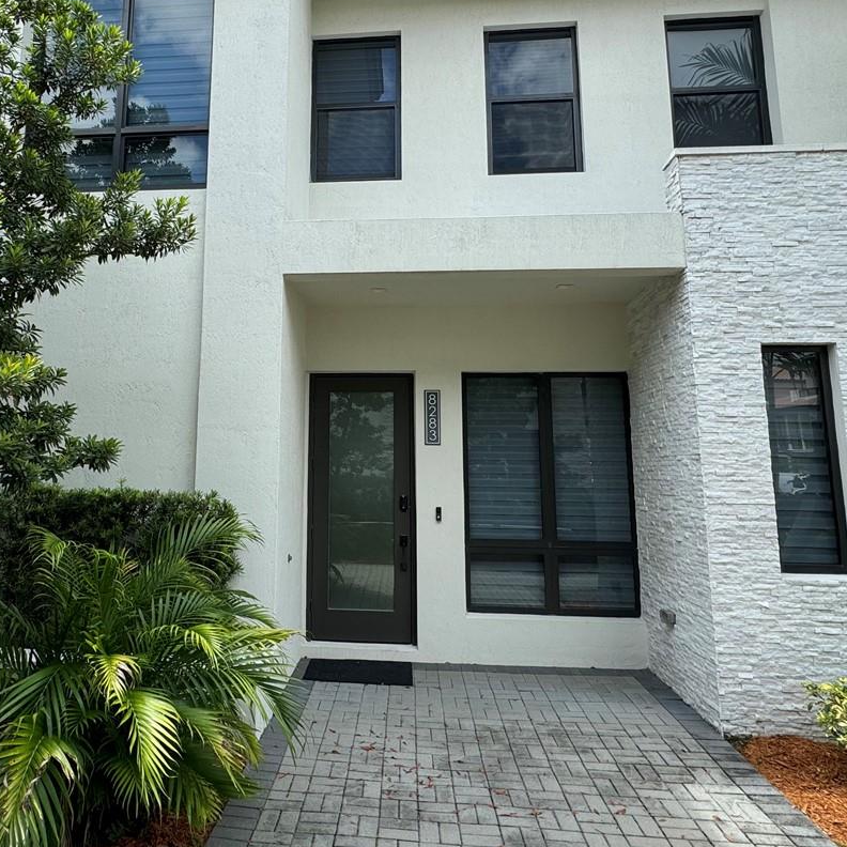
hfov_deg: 62.3
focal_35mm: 25
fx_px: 692
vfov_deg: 62.5
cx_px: 334
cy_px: 351
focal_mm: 2.22
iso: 40
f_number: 2.2
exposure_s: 1/582
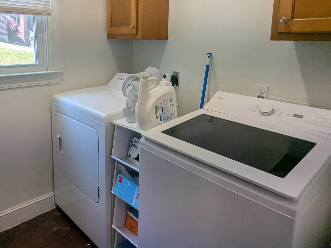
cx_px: 140
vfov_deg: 50.4
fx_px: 258
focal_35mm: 27
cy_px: 81
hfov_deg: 65.0
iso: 78
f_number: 2.2
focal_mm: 2.35
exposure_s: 1/177
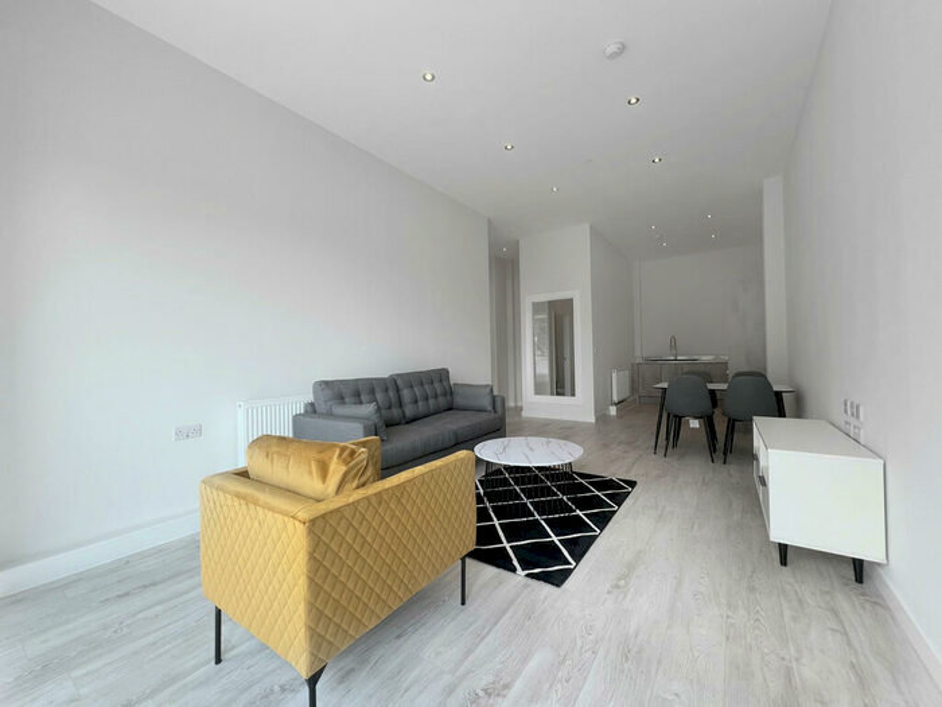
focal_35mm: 13
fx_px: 354
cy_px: 354
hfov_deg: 106.2
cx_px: 471
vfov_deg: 89.9
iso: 32
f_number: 1.8
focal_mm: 1.57
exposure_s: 1/150
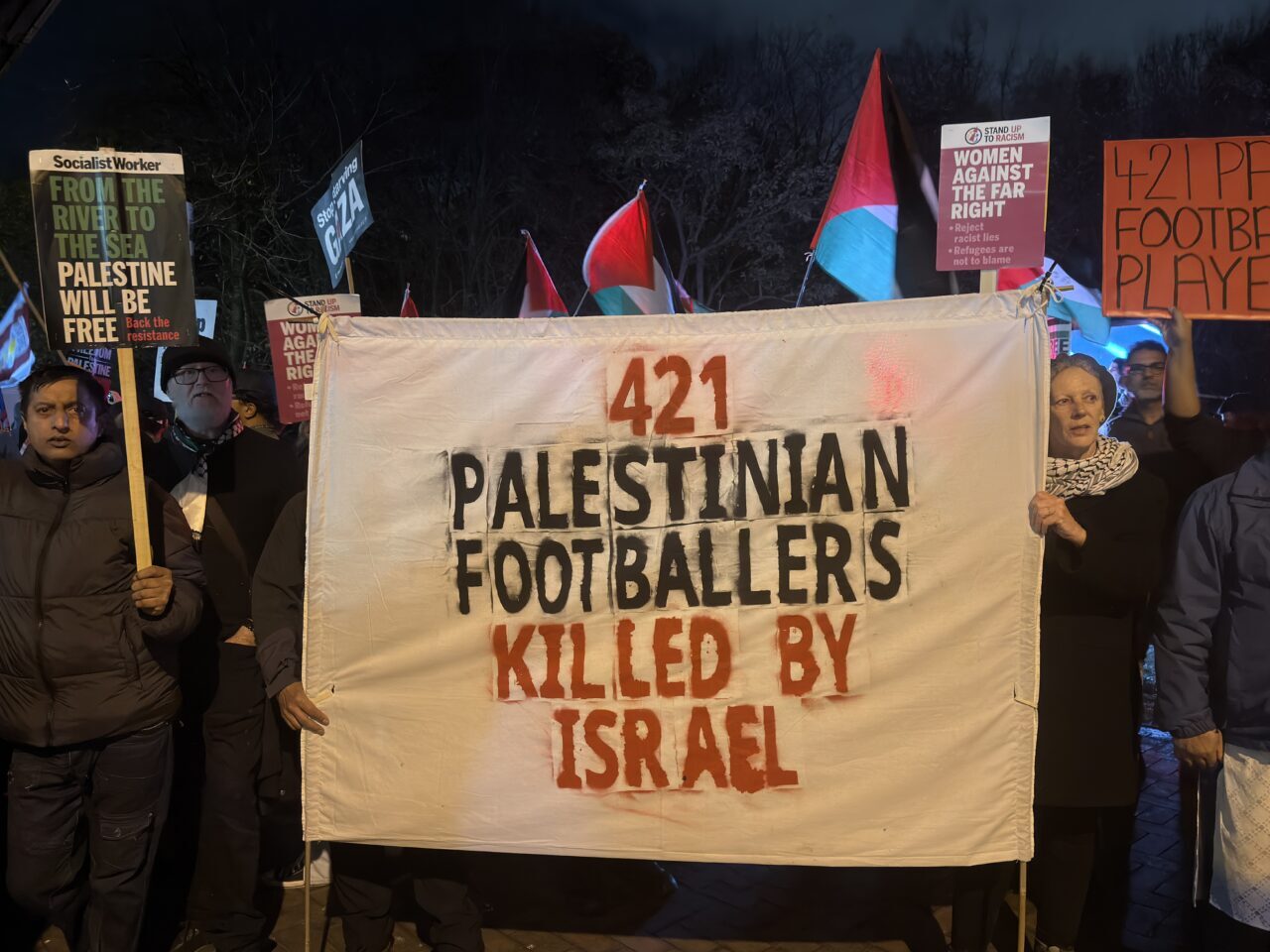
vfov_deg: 49.7
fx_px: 1027
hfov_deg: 63.4
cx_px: 635
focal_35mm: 28
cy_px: 476
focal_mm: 6.76
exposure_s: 1/20
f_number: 1.78
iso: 640
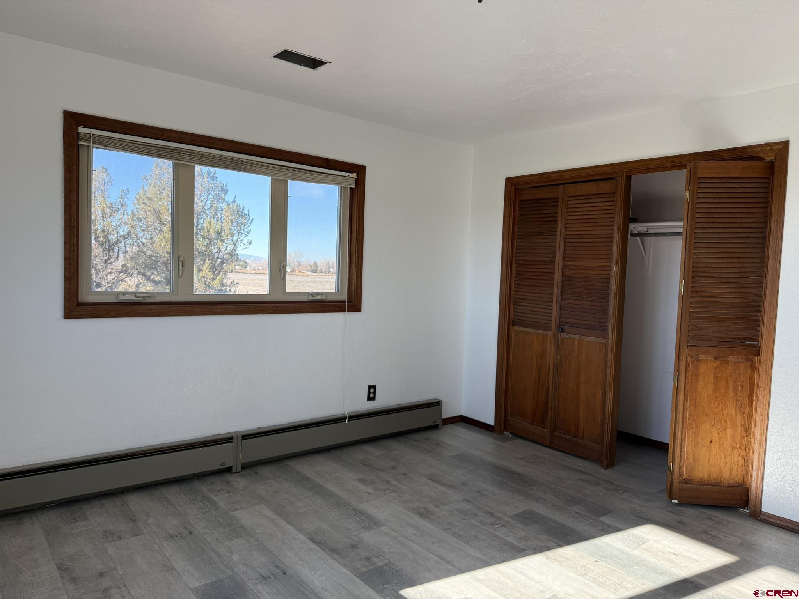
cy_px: 300
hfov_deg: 71.6
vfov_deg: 56.8
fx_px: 554
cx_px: 400
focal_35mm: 24
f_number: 1.78
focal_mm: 6.76
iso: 100
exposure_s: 1/421
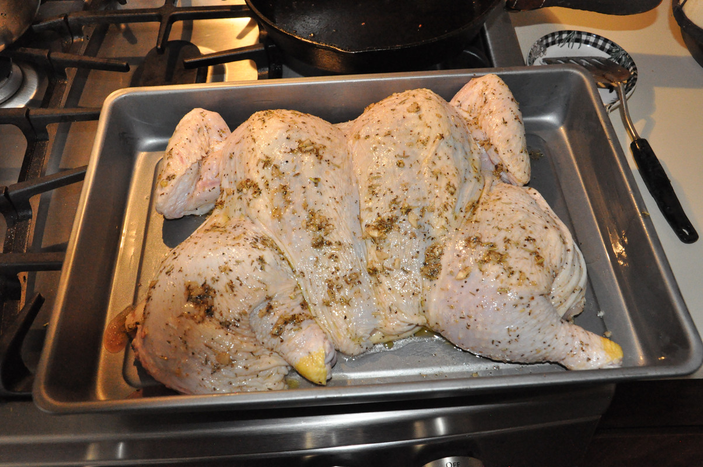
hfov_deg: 57.3
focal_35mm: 33
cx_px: 352
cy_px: 234
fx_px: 644
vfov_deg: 39.9
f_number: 5.6
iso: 3200
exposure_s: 1/60
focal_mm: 22
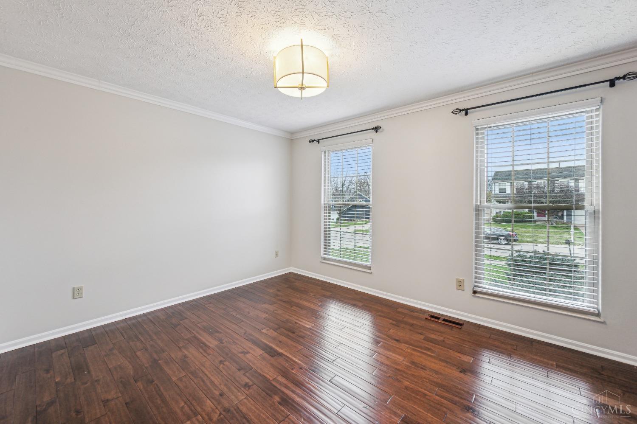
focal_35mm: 14
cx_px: 318
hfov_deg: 104.3
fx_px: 248
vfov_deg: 81.2
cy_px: 212
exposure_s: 1/100
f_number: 8
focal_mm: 14
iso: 400
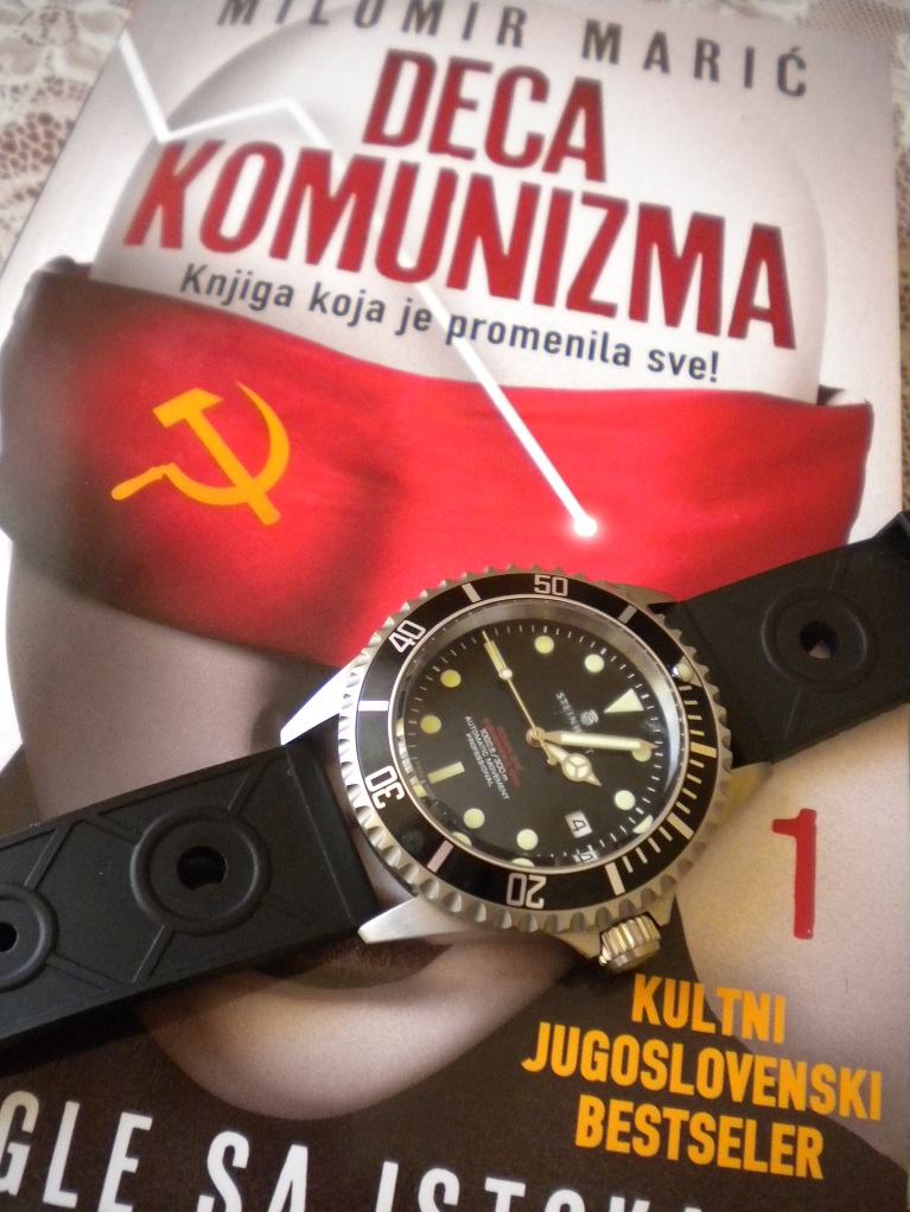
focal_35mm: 35
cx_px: 455
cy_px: 606
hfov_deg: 40.7
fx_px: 1226
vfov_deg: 52.6
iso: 400
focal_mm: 6.3
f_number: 3.1
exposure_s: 1/57.5
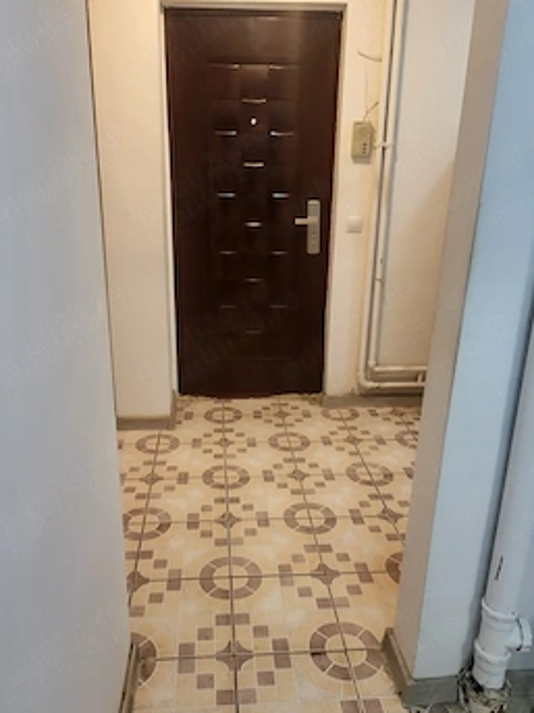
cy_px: 366
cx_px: 274
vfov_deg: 63.5
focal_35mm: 28
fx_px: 576
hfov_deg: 49.7
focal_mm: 5
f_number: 1.8
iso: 250
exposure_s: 1/50
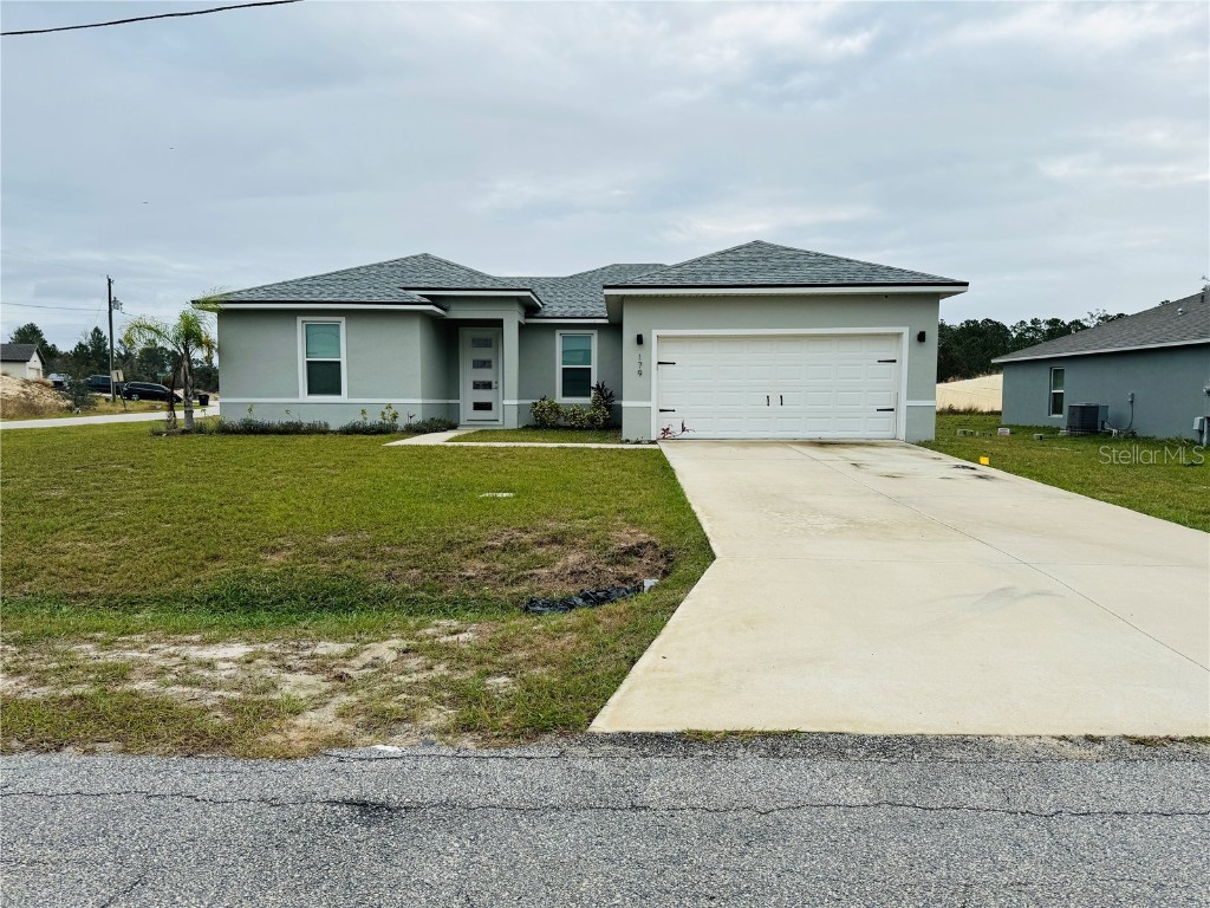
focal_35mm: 24
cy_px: 454
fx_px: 839
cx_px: 605
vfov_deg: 56.8
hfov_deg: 71.6
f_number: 1.78
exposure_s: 1/4608
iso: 80
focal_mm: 6.86
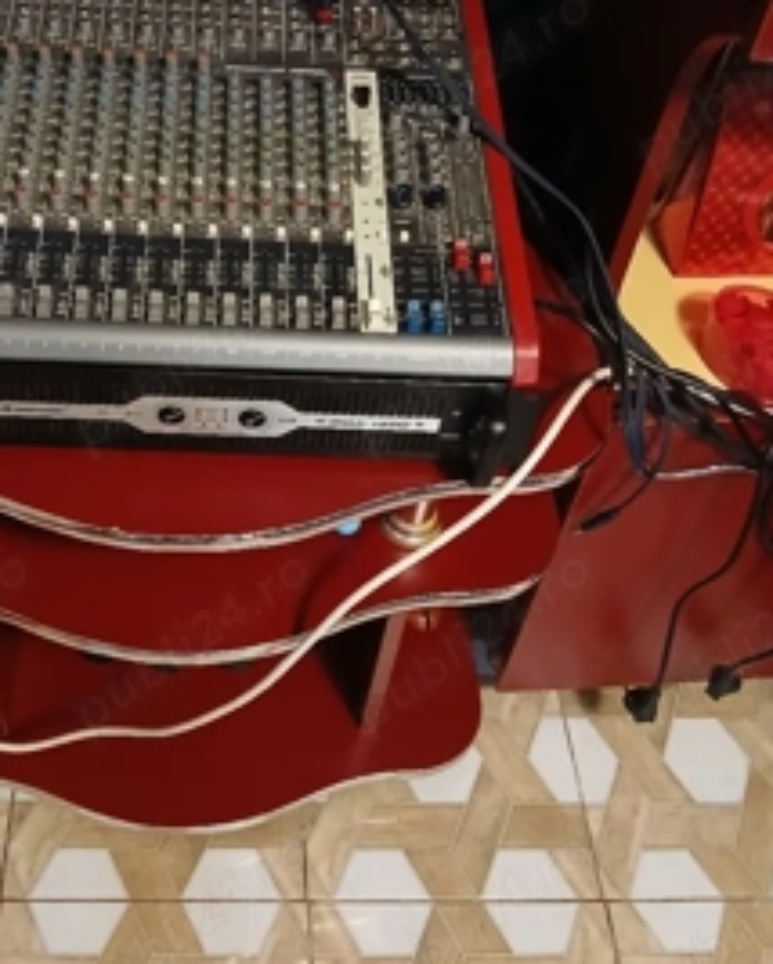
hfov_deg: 38.8
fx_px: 1085
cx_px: 264
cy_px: 404
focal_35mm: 38
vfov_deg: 47.7
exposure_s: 1/20
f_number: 1.8
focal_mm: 3.98
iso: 640
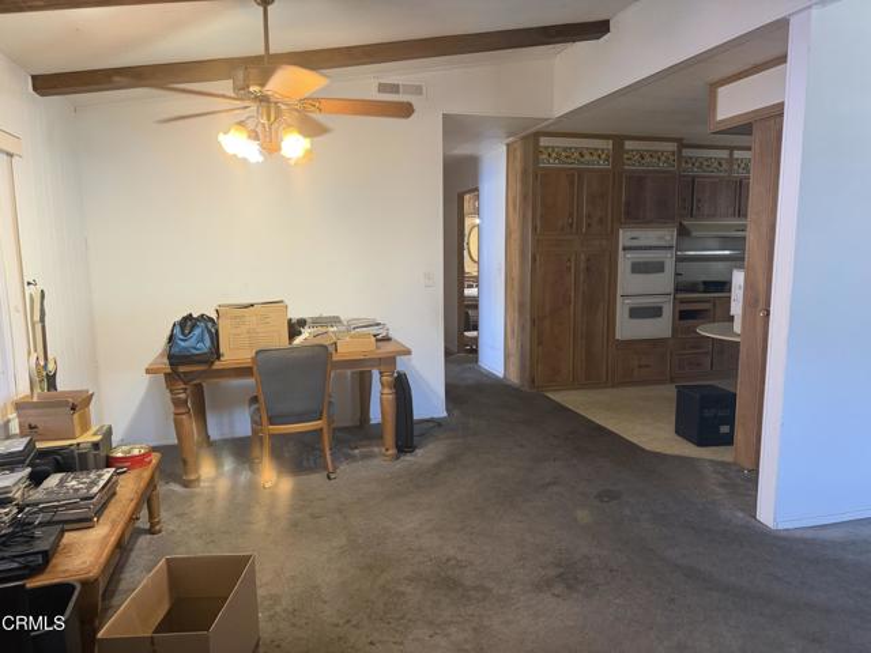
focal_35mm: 24
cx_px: 436
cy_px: 326
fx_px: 604
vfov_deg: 56.8
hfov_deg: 71.6
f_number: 1.78
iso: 320
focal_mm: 6.76
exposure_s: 1/60
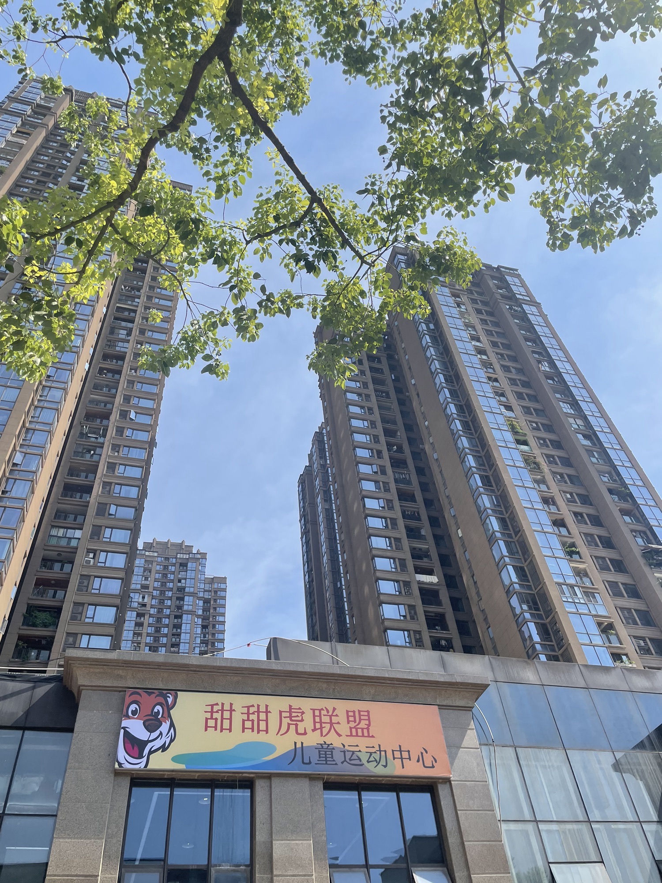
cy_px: 442
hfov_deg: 53.1
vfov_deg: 67.3
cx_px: 331
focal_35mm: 26
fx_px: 663
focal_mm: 4.2
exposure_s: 1/2257
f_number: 1.6
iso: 32
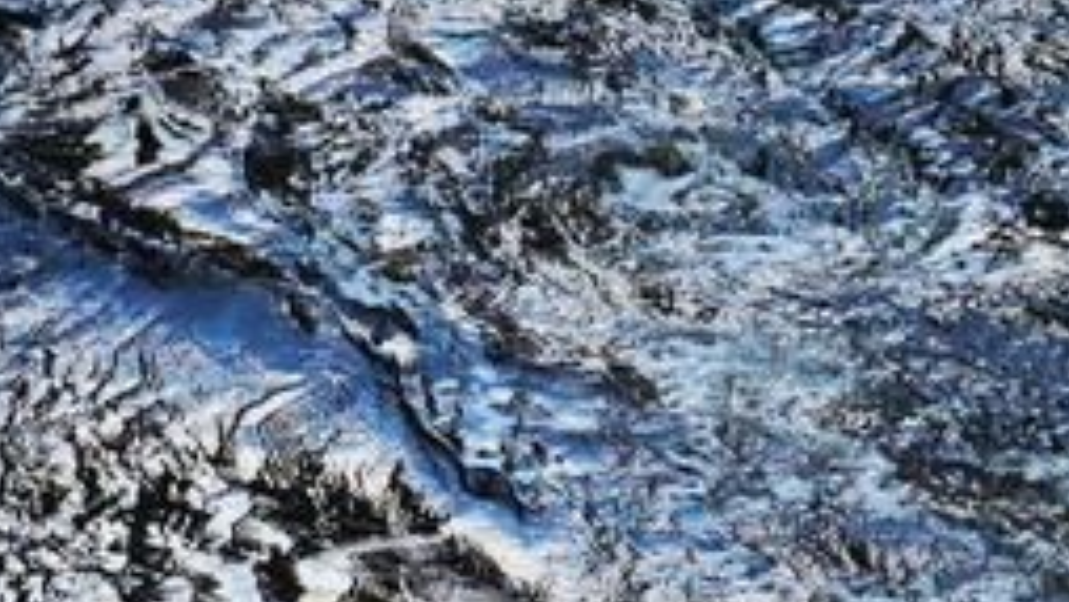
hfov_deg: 3.2
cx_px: 909
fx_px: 19364
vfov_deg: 1.8
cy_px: 682
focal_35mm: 683
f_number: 4.7
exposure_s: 1/400
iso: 1600
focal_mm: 177
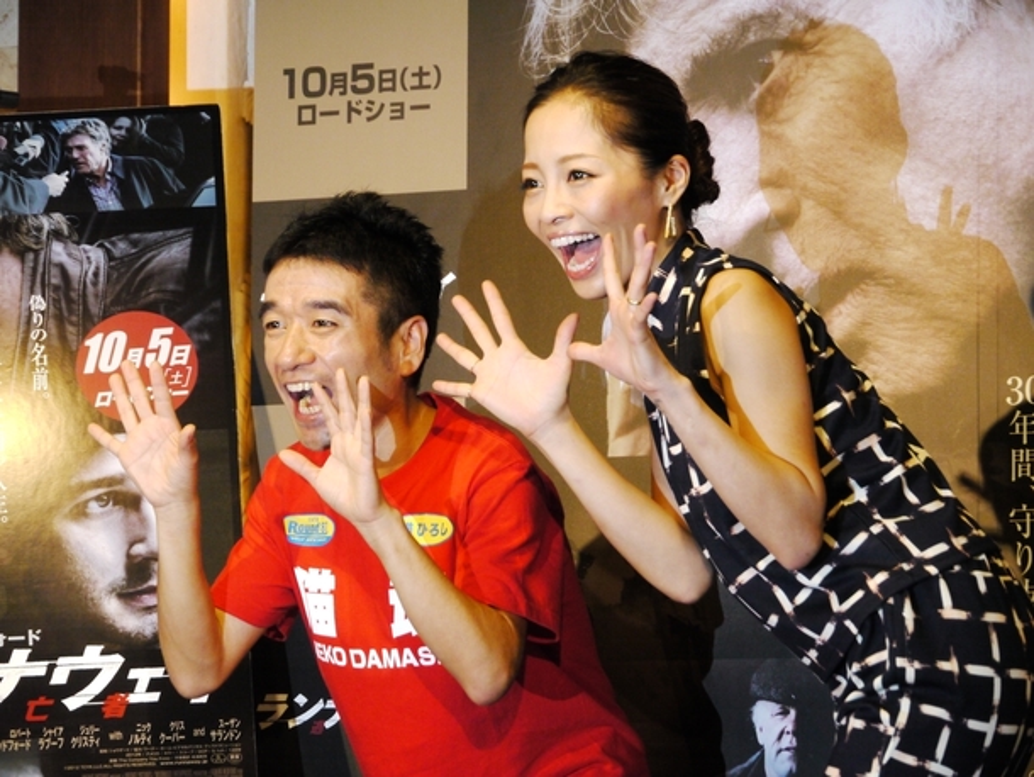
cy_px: 388
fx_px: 6156
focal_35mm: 206
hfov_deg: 9.6
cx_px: 517
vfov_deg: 7.2
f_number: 5.8
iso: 1600
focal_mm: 103
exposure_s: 1/100
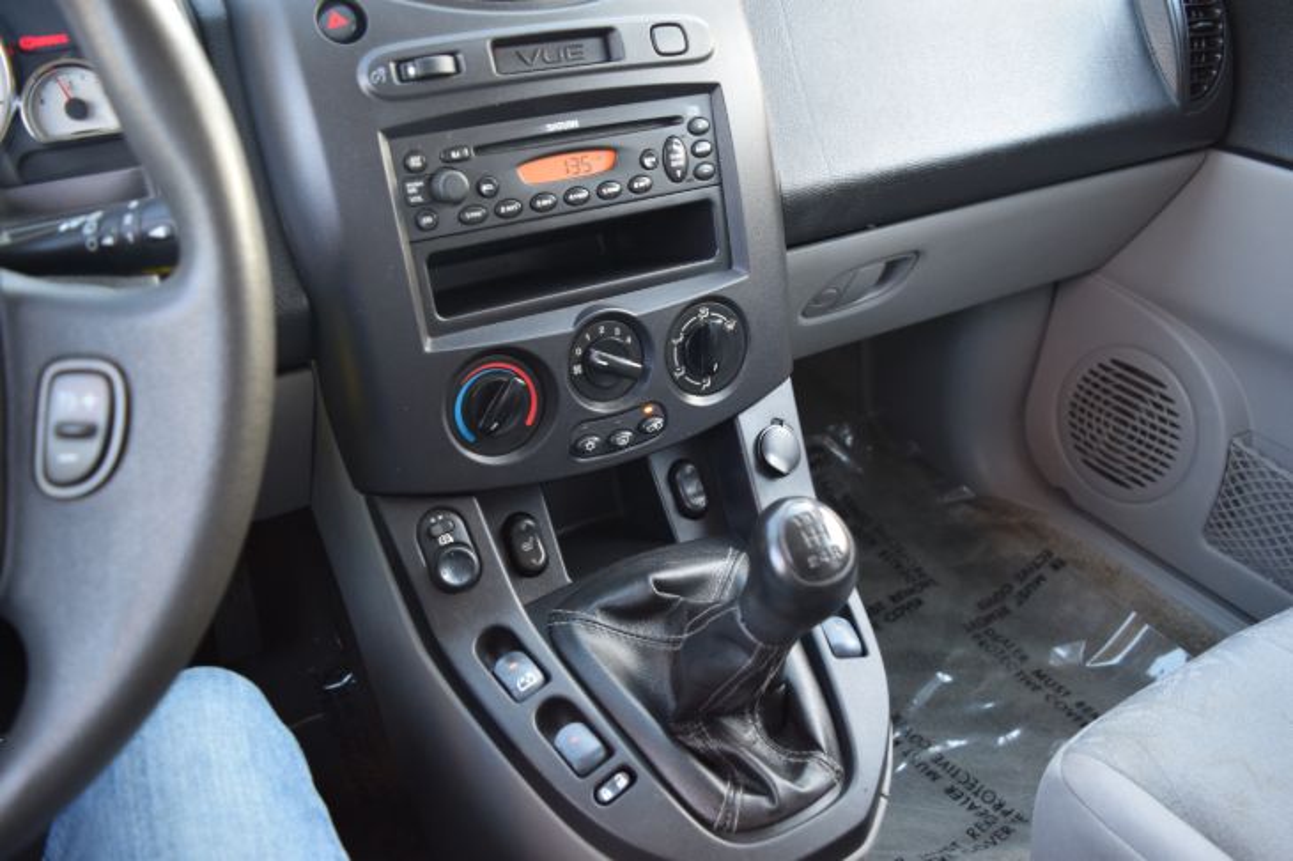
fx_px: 969
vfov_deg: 47.9
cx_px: 646
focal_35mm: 27
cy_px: 430
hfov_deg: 67.4
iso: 800
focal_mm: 18
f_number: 4
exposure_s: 1/60
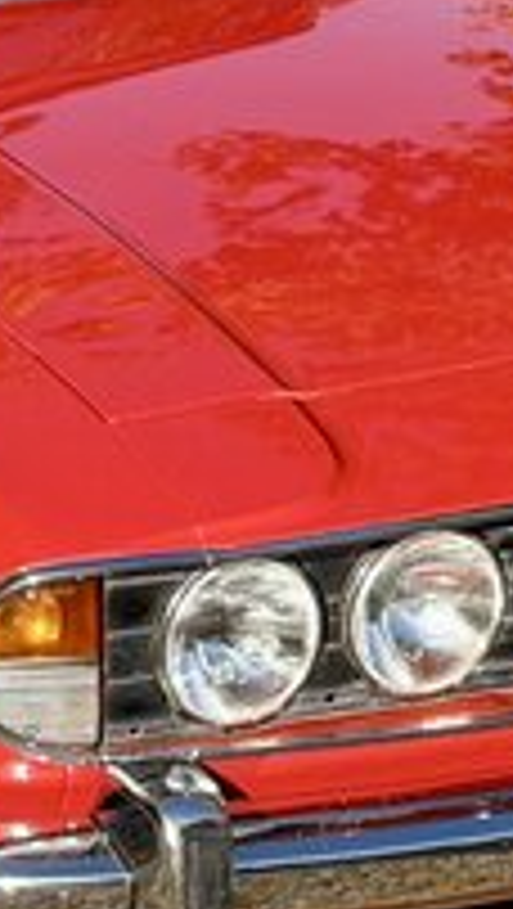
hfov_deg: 5.9
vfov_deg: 10.4
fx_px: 4993
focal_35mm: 207
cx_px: 364
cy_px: 549
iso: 64
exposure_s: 1/3226
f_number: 1.78
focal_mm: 6.76
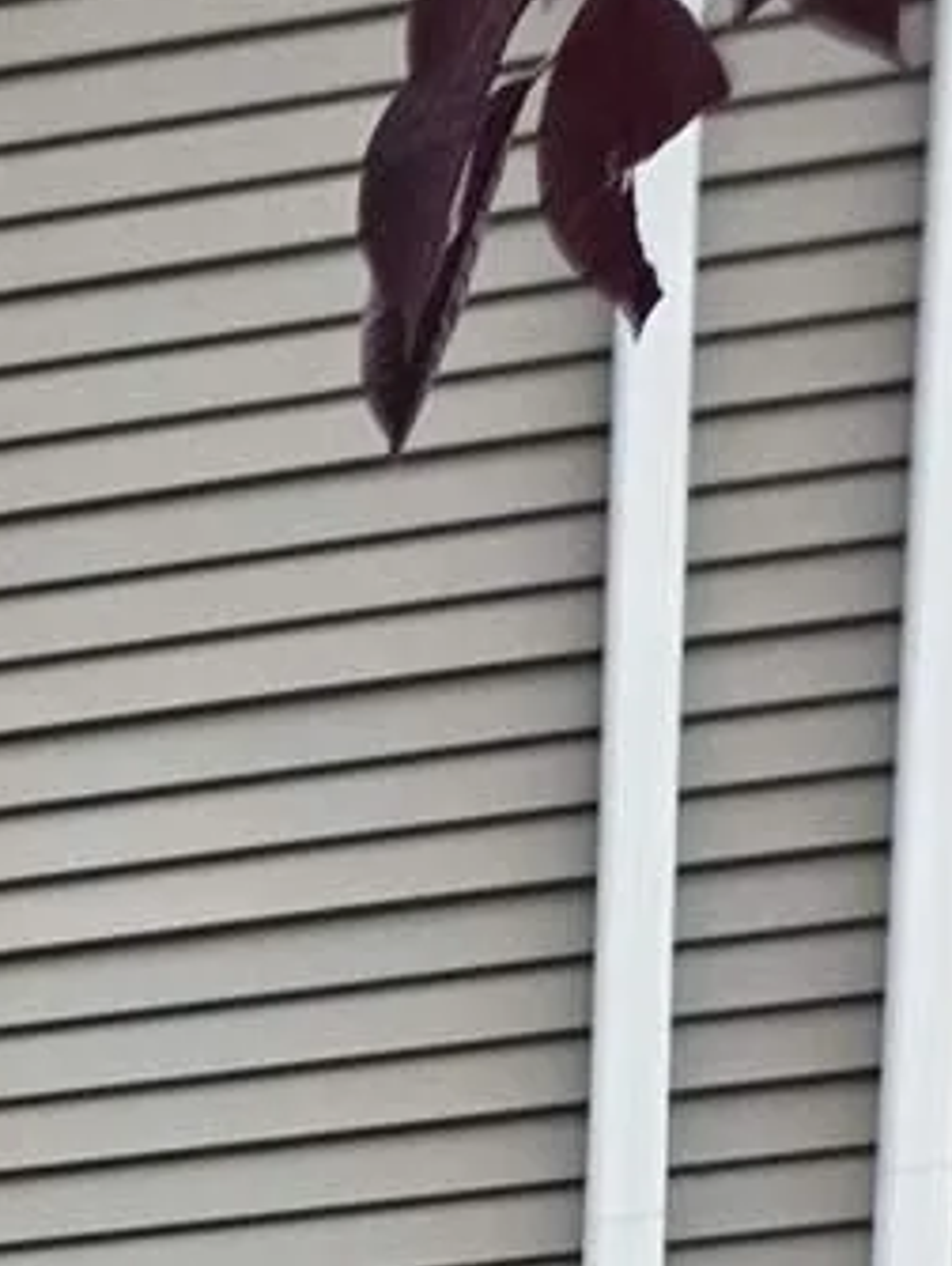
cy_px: 3688
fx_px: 5783
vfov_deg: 9.8
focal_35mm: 158
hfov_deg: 8.0
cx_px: -2002
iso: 50
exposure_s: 1/359
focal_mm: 6.25
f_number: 1.7
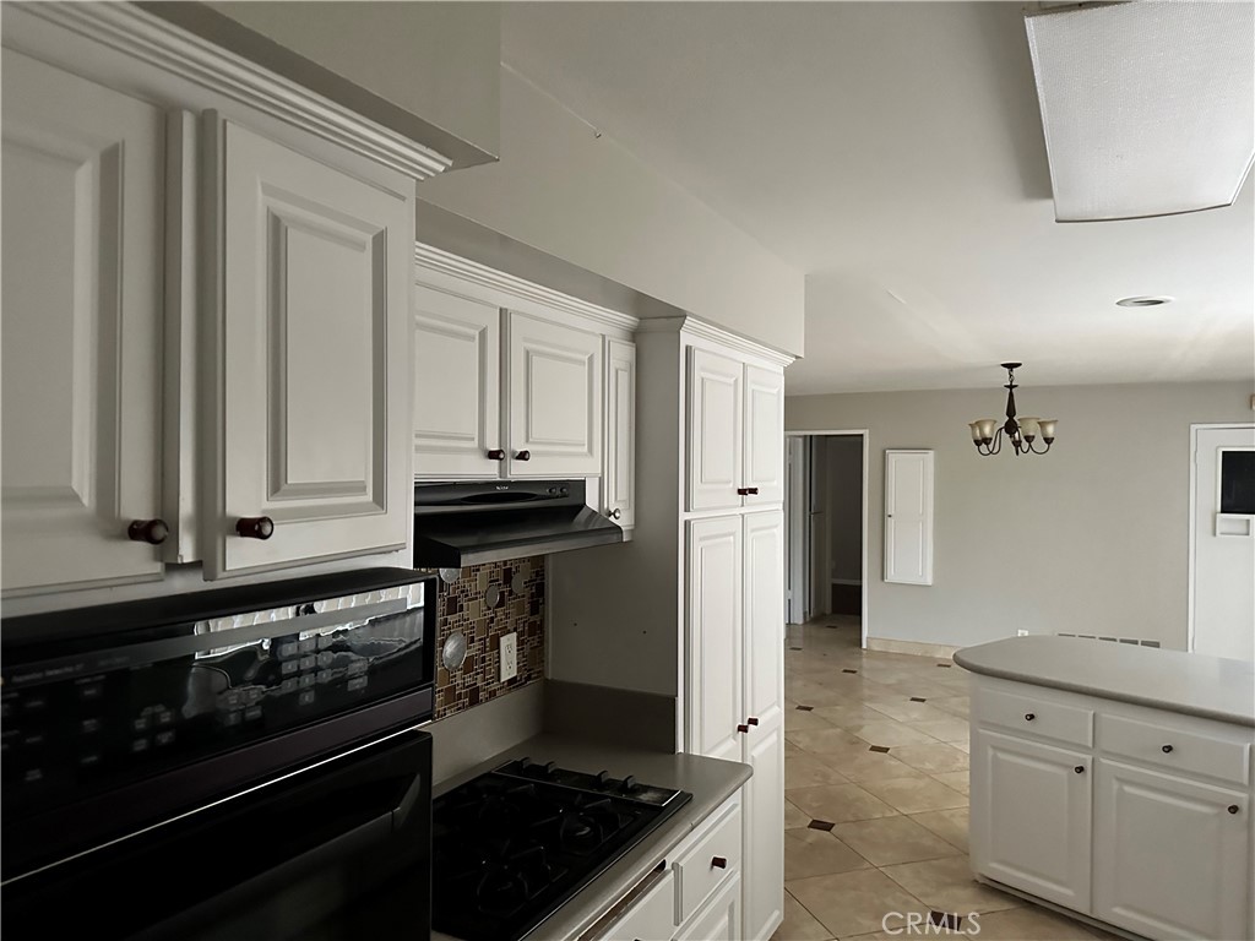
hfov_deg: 71.6
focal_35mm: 24
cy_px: 470
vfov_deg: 56.8
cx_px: 628
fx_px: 870
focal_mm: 6.86
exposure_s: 1/40
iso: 1000
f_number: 1.78
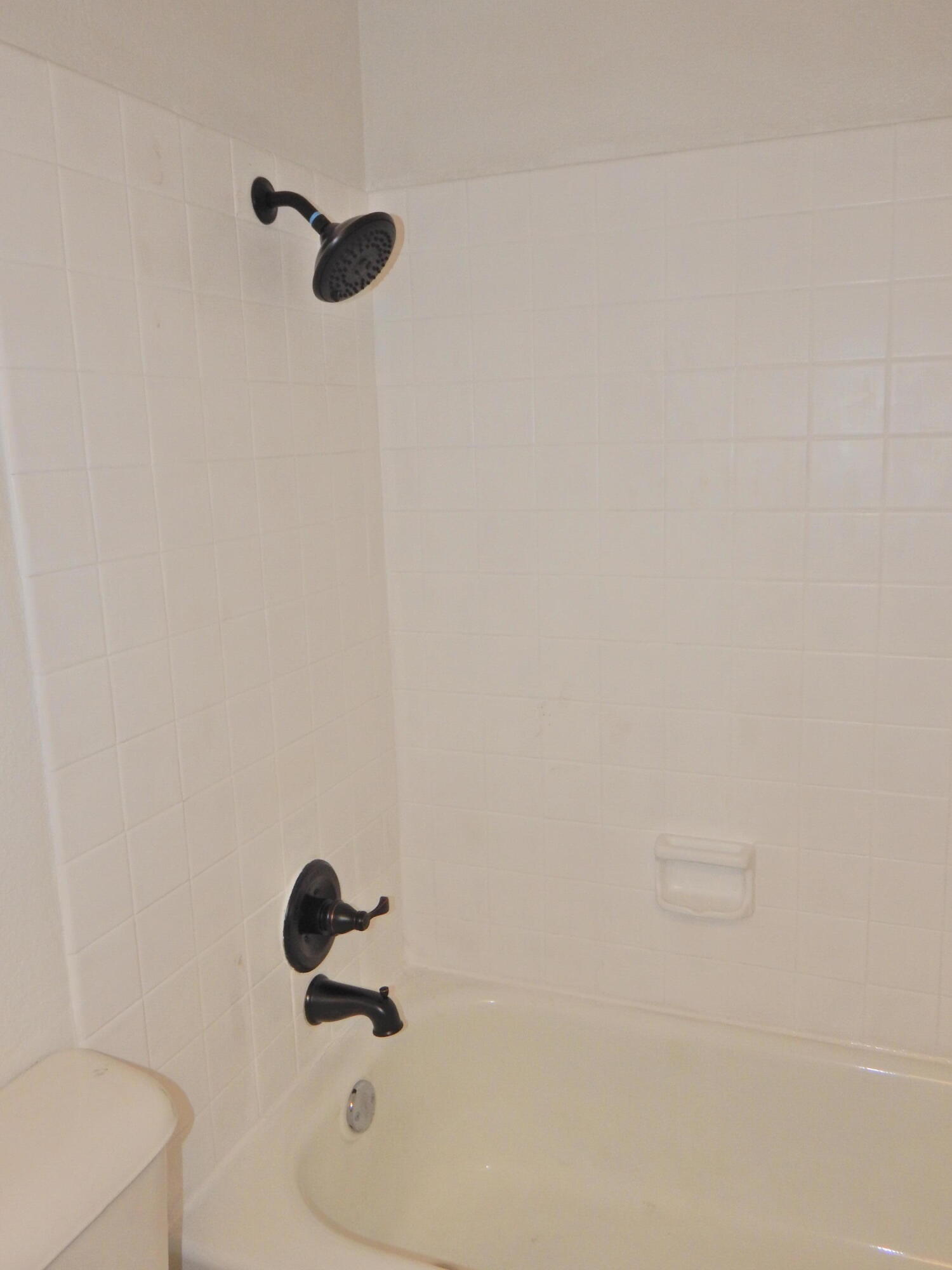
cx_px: 476
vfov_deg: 63.4
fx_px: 1027
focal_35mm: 28
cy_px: 635
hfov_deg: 49.7
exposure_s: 1/30
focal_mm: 5.1
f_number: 3.2
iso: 200
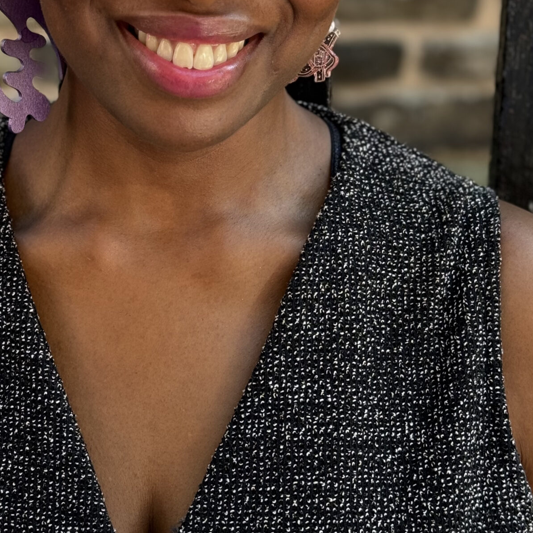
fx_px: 1585
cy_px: 106
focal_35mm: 91
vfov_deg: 18.9
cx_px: 189
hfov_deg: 19.0
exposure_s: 1/122
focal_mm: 6.76
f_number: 1.78
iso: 64
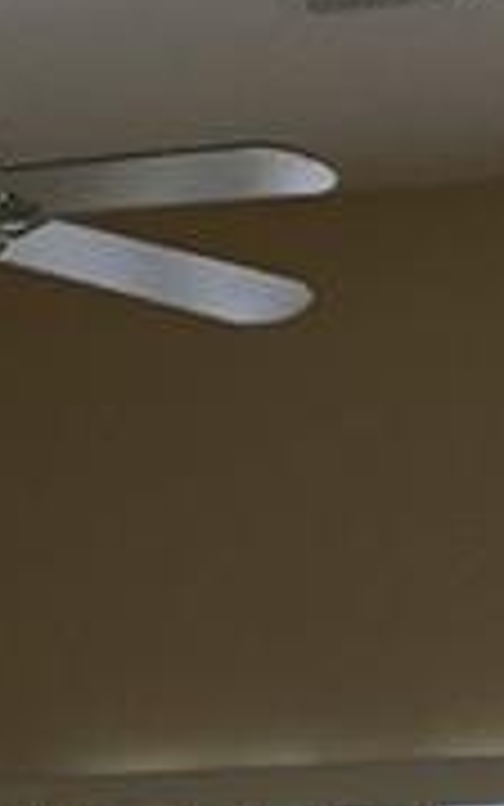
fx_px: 4524
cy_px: 1594
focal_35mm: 206
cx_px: -153
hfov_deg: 6.3
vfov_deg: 9.5
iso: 40
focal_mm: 4.15
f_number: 2.2
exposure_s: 1/30
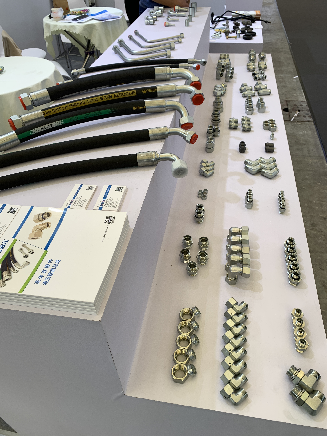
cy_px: 218
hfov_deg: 53.1
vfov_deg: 67.3
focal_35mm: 26
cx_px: 164
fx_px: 327
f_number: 1.8
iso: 25
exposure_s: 1/100
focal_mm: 4.25
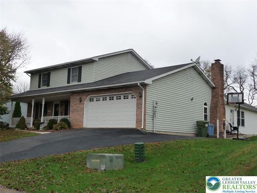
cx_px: 128
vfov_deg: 33.6
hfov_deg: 43.9
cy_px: 96
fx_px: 319
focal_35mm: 43
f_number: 4
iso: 160
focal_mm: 7.1
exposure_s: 1/200
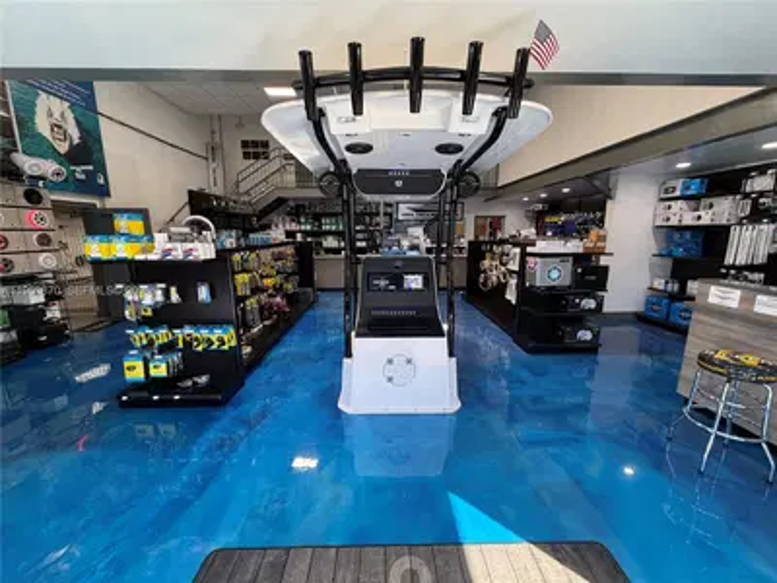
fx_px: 314
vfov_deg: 85.7
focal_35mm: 14
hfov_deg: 102.1
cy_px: 292
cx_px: 388
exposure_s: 1/120
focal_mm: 2.22
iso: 200
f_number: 2.2
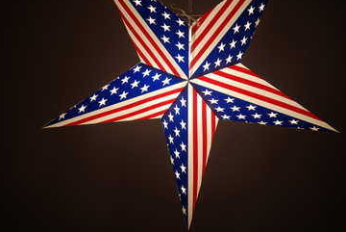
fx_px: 962
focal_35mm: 100
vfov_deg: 13.7
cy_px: 79
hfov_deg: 20.4
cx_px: 190
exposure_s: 1/6
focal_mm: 48
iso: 100
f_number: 4.5
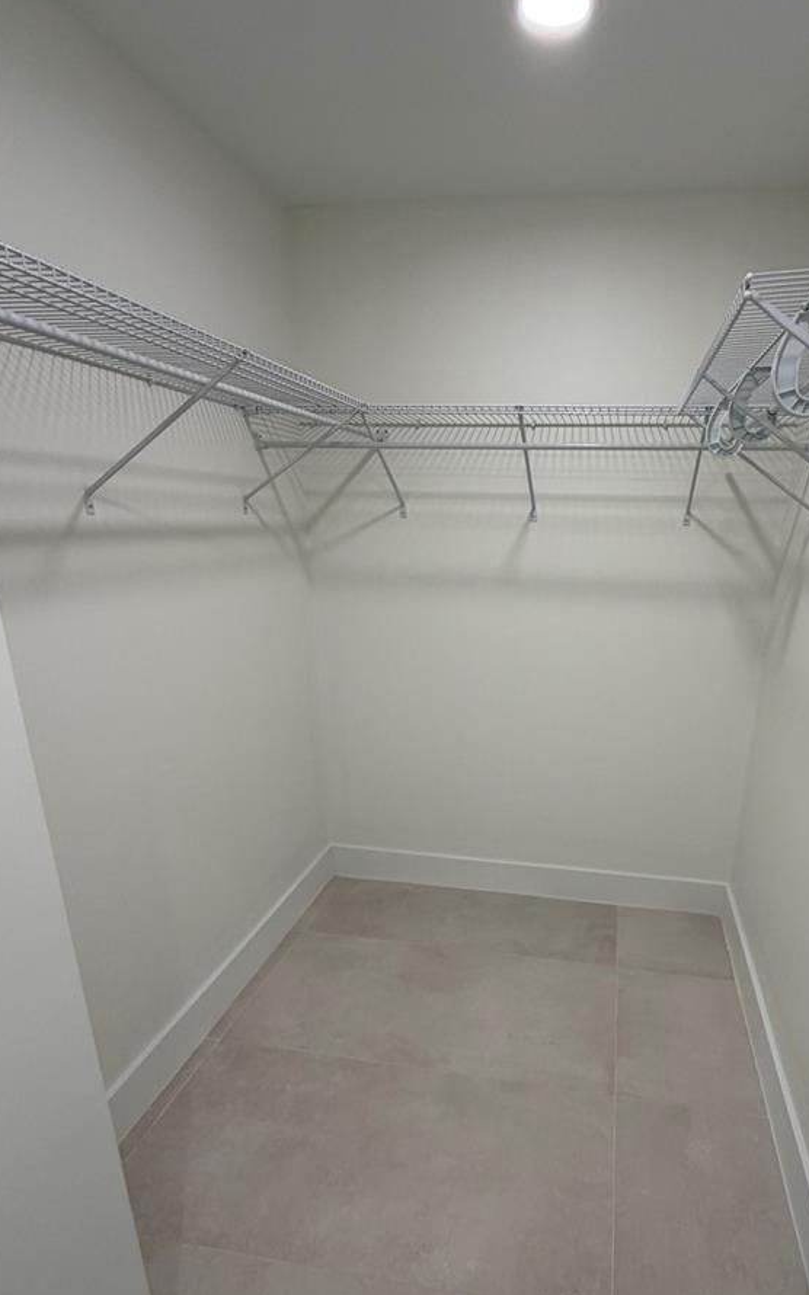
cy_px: 765
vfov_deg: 84.2
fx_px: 706
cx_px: 505
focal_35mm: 20
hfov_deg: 58.9
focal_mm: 2.22
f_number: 2.2
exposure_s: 1/120
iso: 125
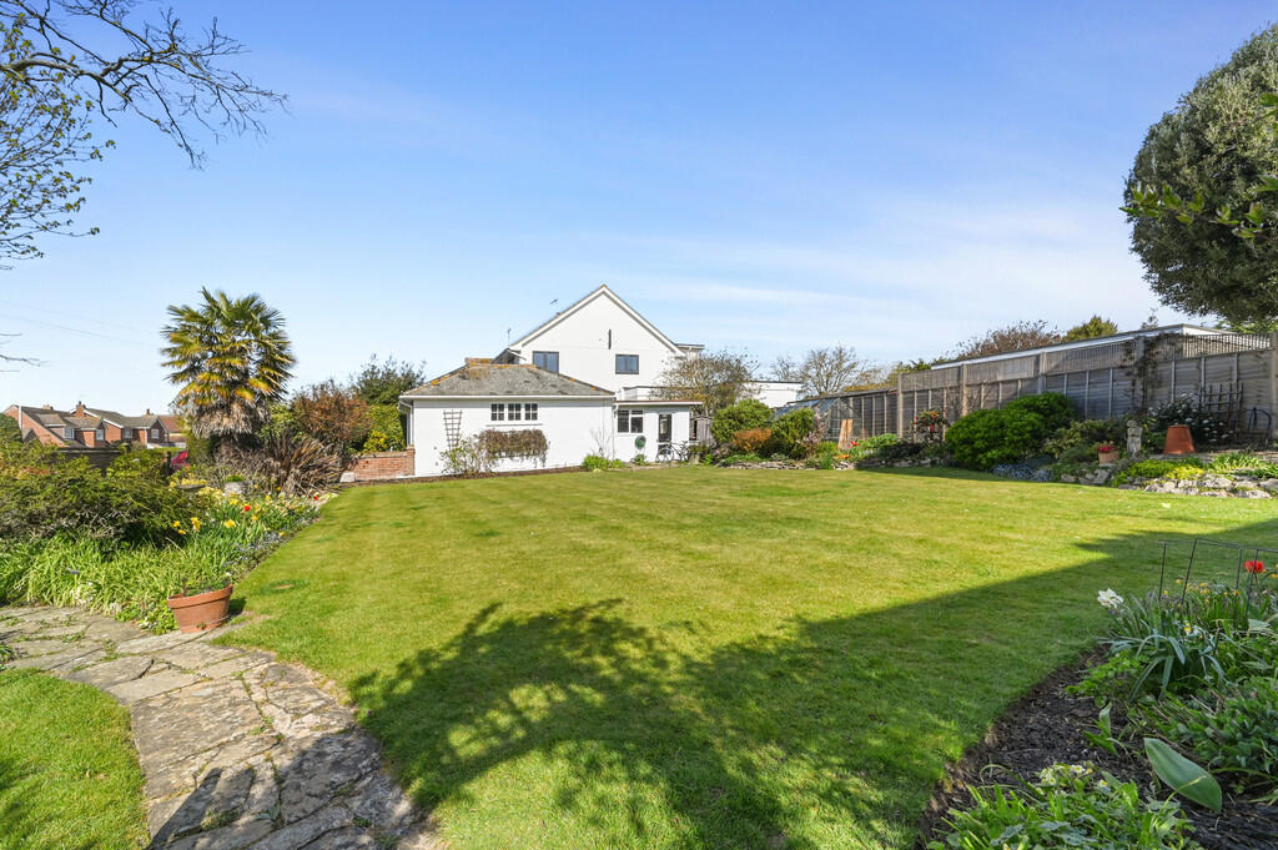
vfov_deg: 81.1
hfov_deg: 104.3
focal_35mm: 14
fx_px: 497
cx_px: 639
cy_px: 425
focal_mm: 14
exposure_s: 1/160
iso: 400
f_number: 8
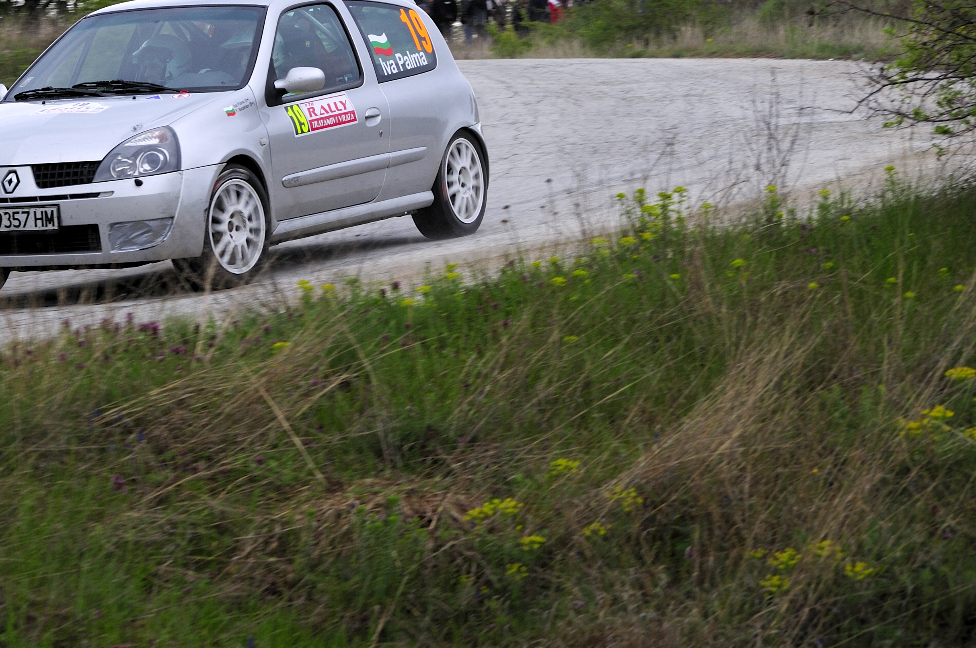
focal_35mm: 159
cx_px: 172
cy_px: 170
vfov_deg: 8.6
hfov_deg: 12.9
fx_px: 4305
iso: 200
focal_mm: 60
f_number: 8
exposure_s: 1/250
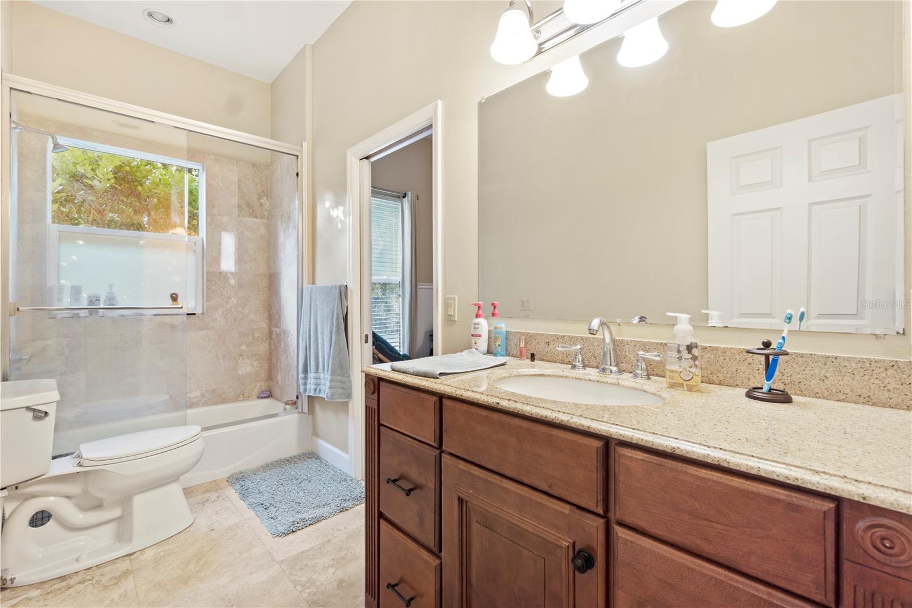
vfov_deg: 77.3
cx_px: 456
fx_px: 380
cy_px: 304
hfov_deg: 100.4
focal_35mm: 15
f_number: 8
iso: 100
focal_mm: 10
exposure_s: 2
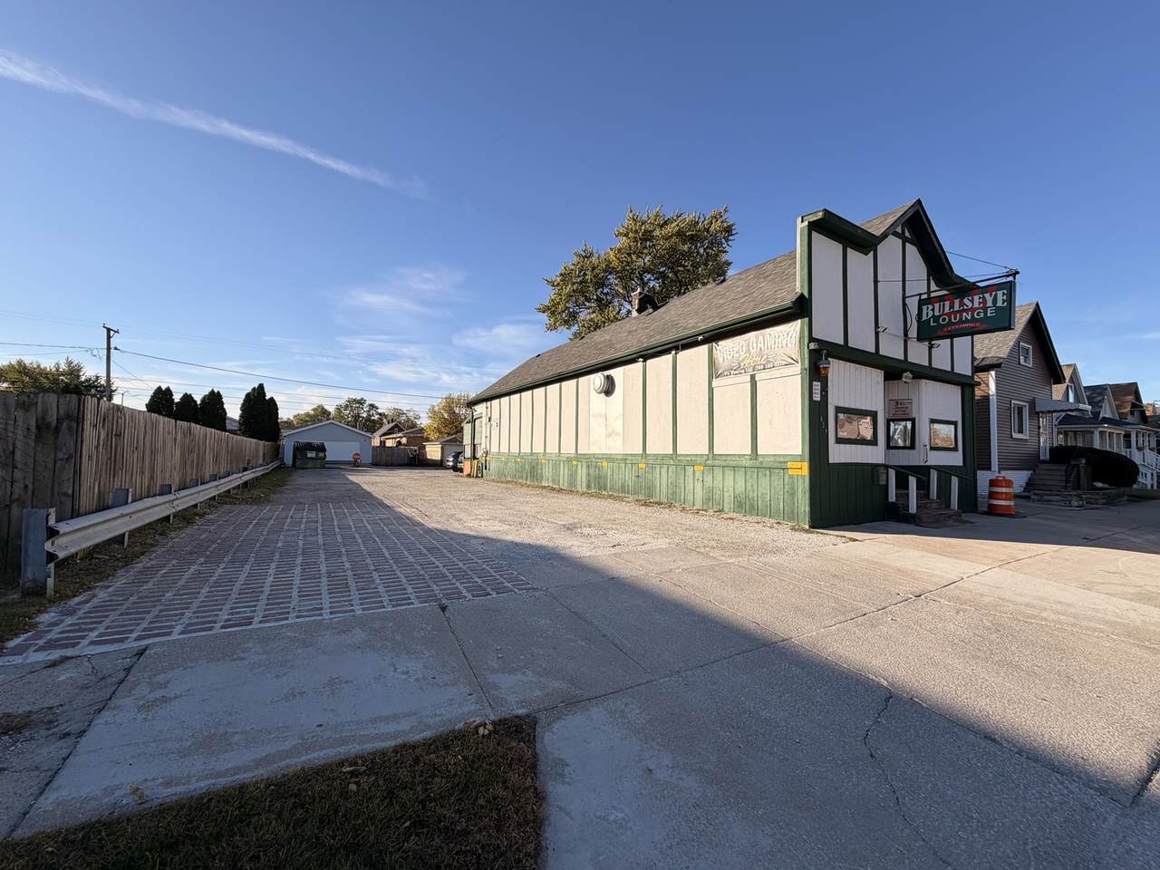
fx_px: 469
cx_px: 580
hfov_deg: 102.1
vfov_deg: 85.7
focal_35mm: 14
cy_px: 435
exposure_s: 1/853
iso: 25
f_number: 2.2
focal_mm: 2.22
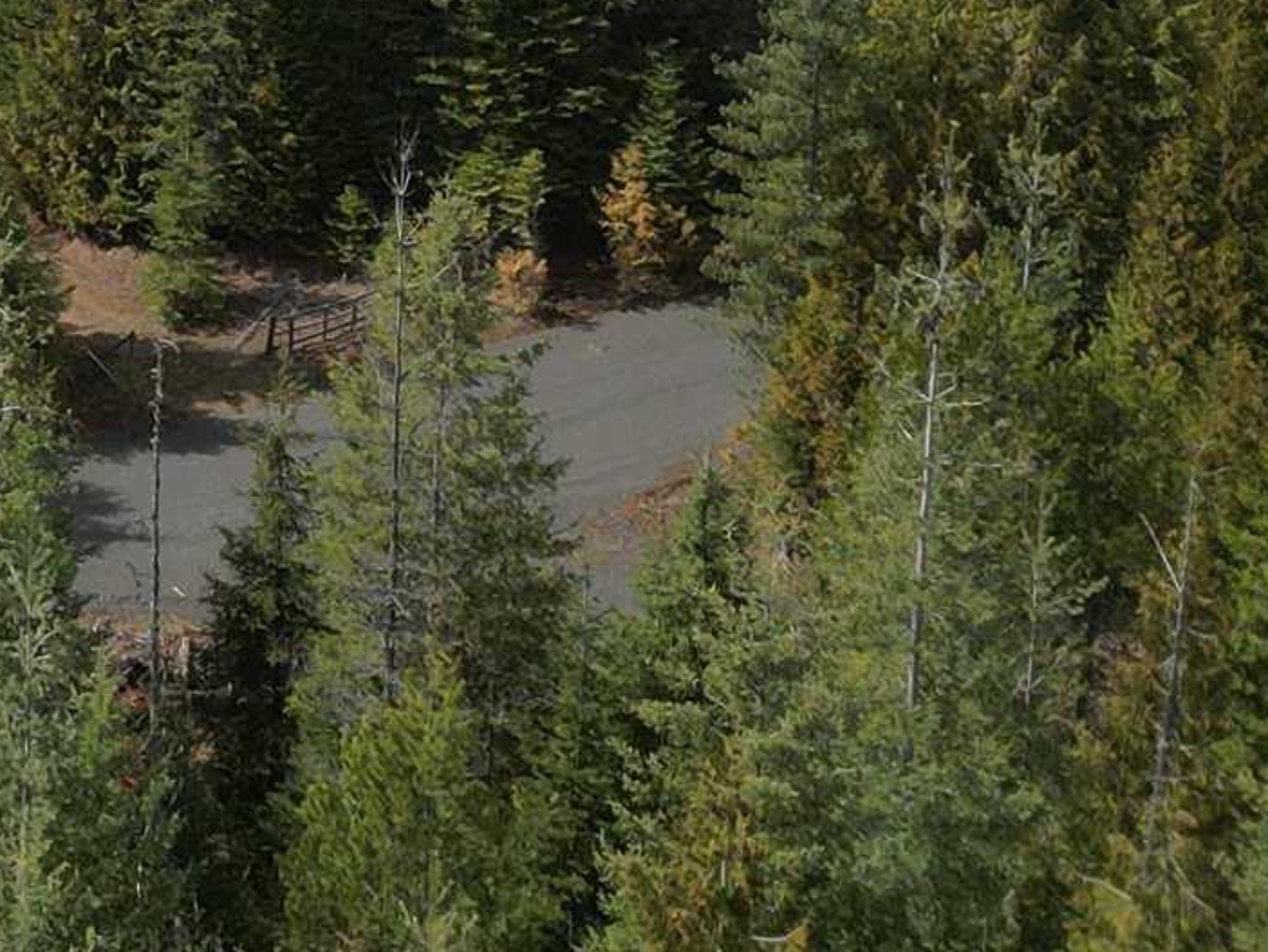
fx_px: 3848
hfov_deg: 17.4
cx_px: -444
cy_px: -562
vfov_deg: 13.2
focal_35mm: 105
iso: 110
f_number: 1.7
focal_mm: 6.72
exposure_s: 1/3000
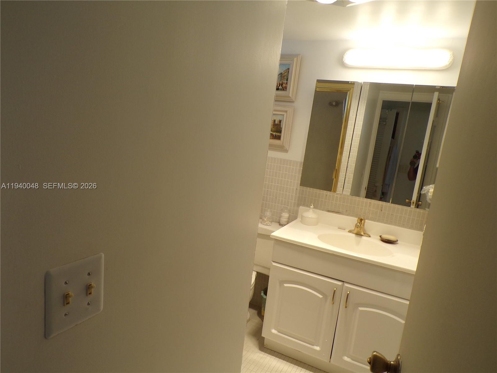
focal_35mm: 24
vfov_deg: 56.8
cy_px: 186
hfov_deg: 71.6
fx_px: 345
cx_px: 248
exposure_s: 1/34
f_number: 4.3
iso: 81
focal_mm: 4.3
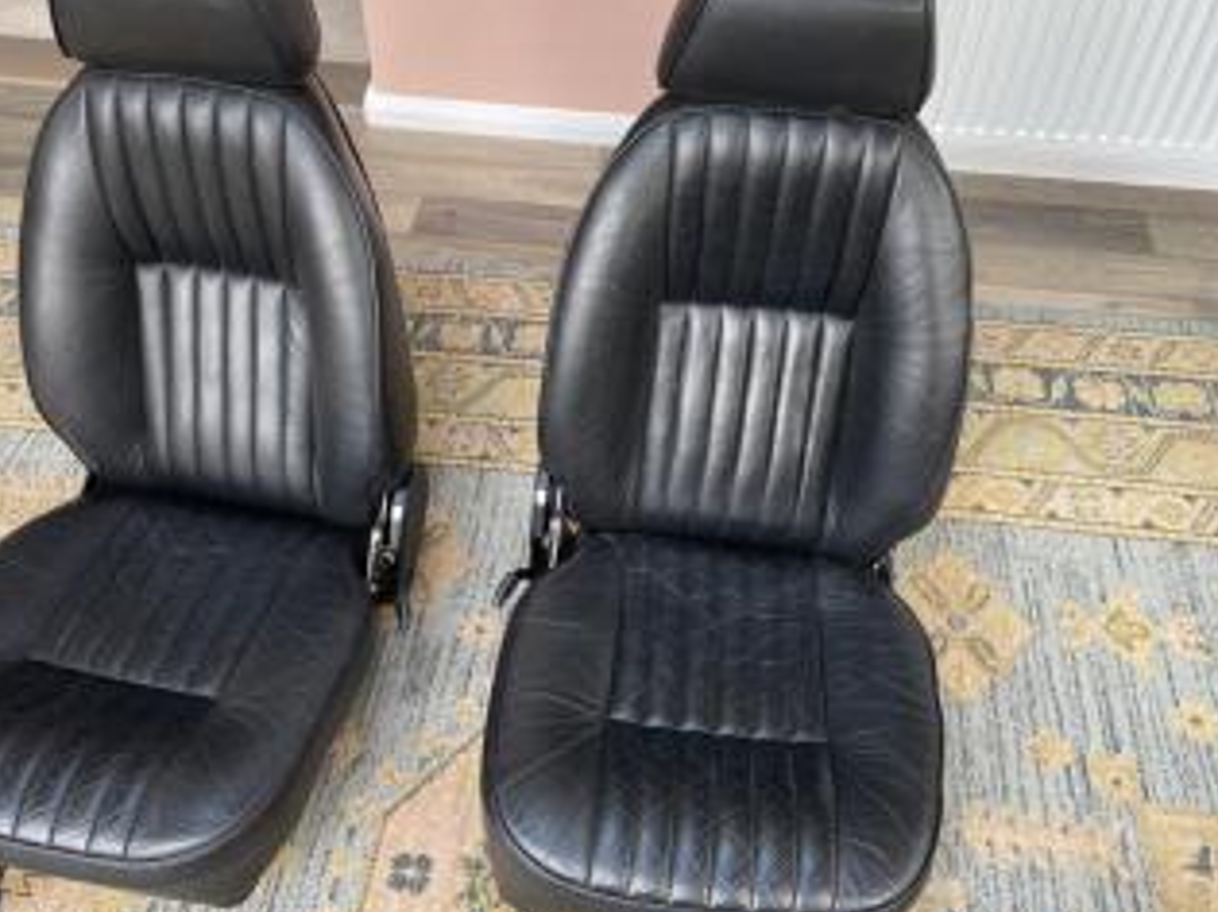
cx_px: 549
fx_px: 1161
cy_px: 437
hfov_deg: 55.3
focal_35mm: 33
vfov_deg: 42.9
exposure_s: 1/121
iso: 64
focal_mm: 4.2
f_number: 1.6
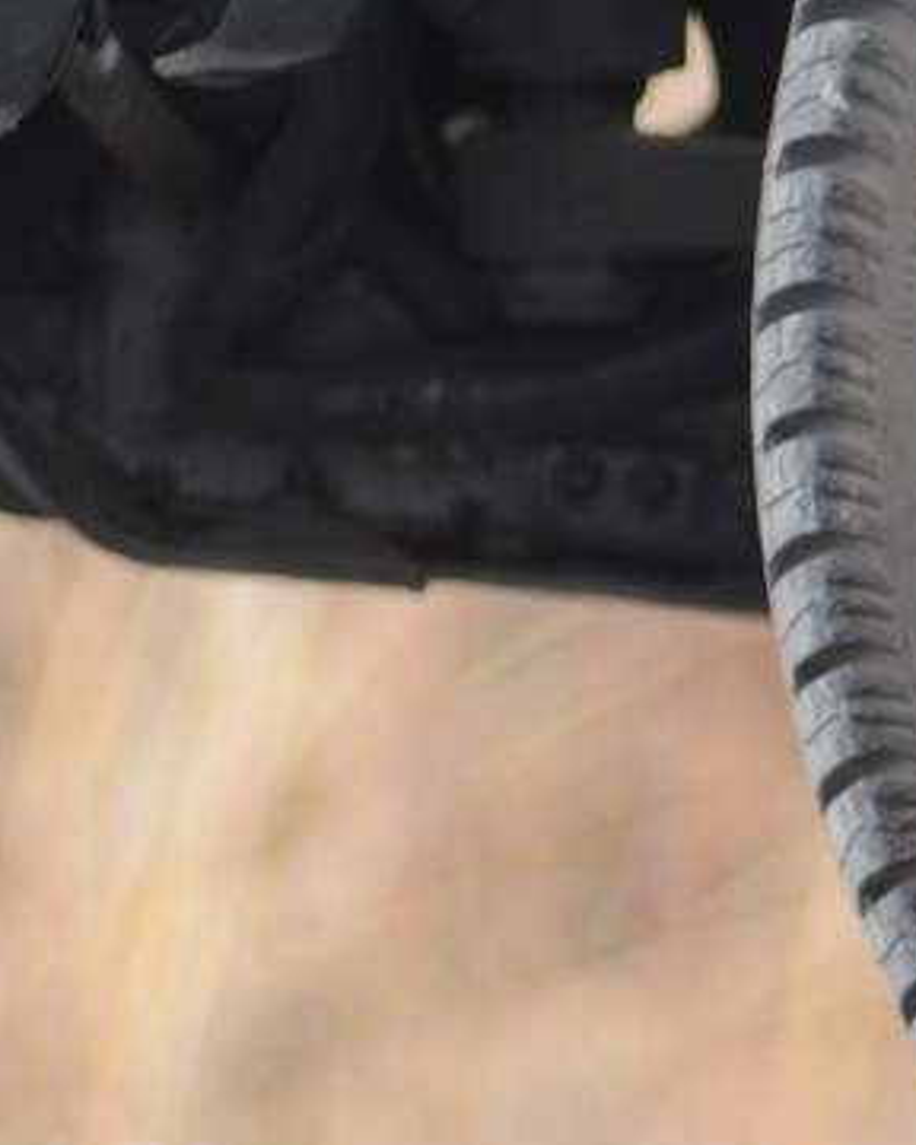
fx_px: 31244
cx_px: 1991
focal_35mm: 922
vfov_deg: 2.1
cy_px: 358
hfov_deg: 1.7
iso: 100
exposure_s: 1/400
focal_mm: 160
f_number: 2.8
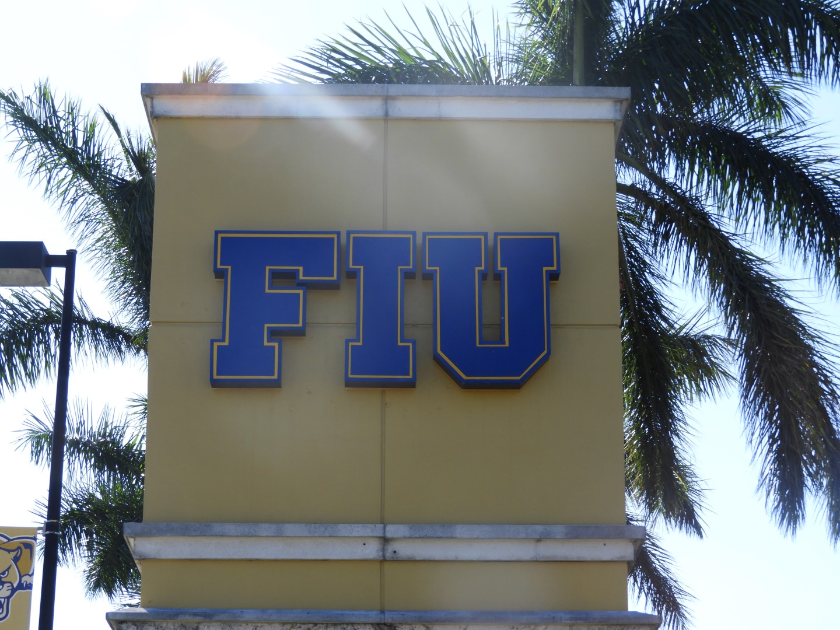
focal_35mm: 95
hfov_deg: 20.7
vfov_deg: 15.6
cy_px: 315
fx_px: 2305
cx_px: 420
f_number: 4.8
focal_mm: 17
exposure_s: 1/400
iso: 100
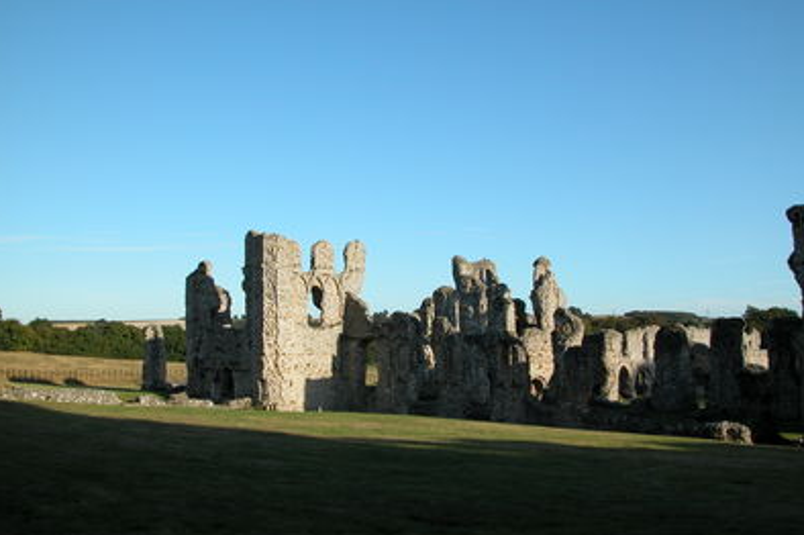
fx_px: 826
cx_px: 398
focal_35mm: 37
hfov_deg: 51.9
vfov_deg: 35.8
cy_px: 300
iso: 100
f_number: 6.3
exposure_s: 1/259
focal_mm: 8.9
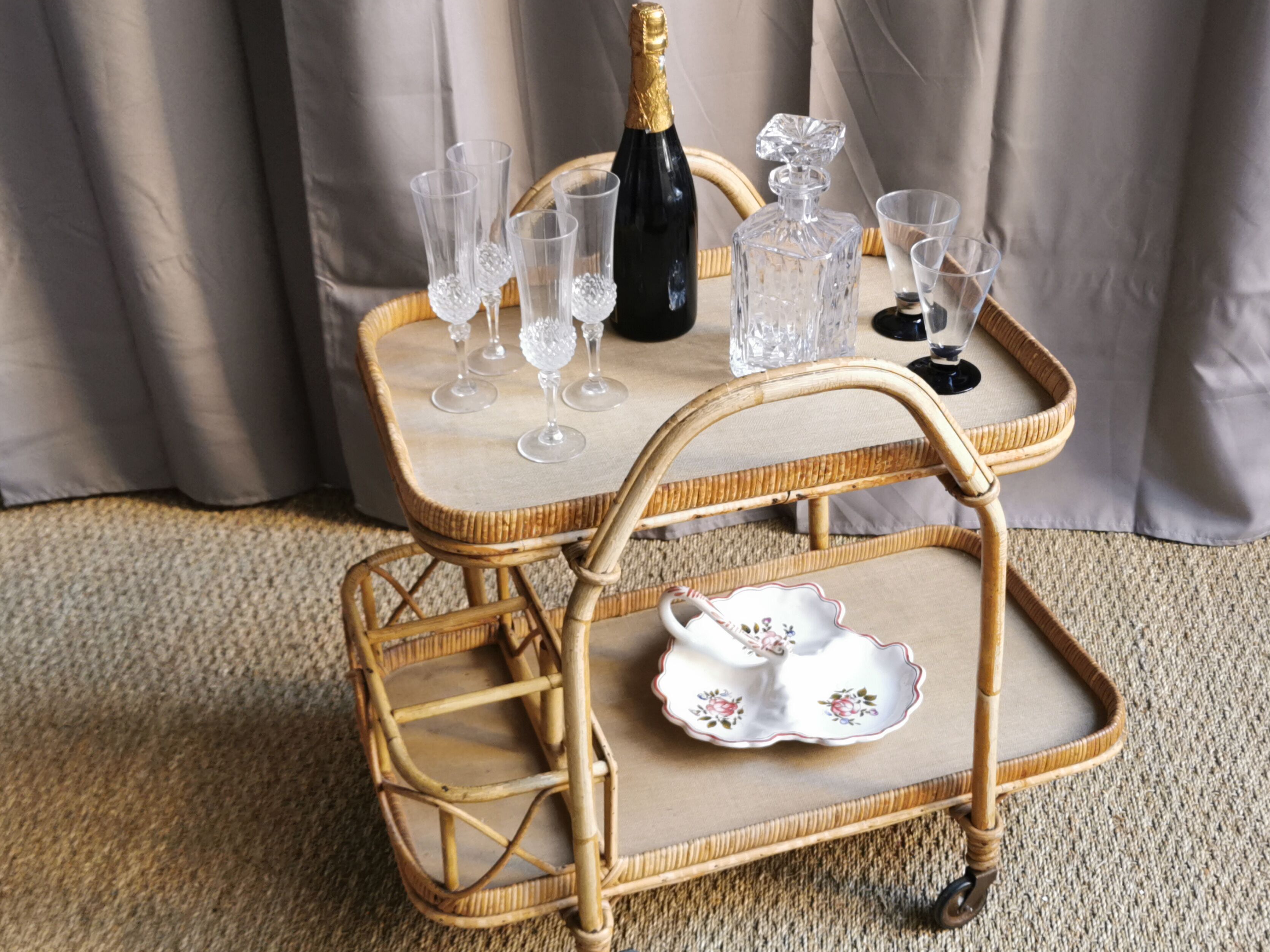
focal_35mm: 46
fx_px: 1688
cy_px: 511
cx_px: 640
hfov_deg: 41.2
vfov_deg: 31.5
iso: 100
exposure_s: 1/50
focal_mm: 5.58
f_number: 1.8
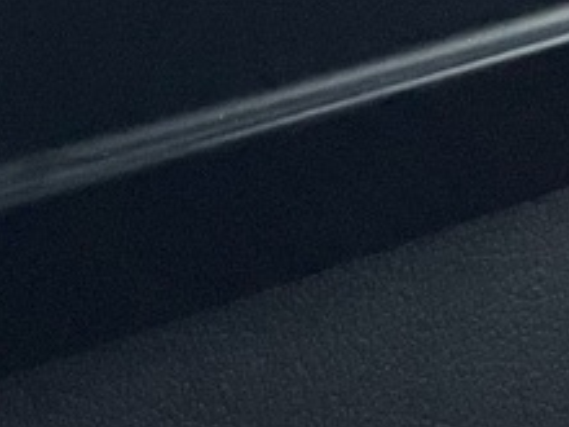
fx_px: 3008
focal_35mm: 183
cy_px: -800
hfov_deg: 10.6
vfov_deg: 7.3
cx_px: -116
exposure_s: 1/60
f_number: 1.8
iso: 125
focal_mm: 3.99
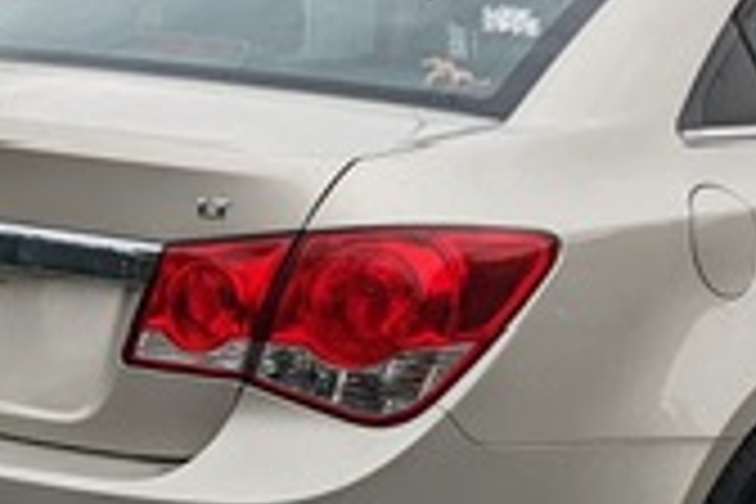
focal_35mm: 107
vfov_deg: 12.8
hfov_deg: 19.1
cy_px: 324
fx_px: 2247
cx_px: 450
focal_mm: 4.38
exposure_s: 1/782
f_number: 1.73
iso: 84
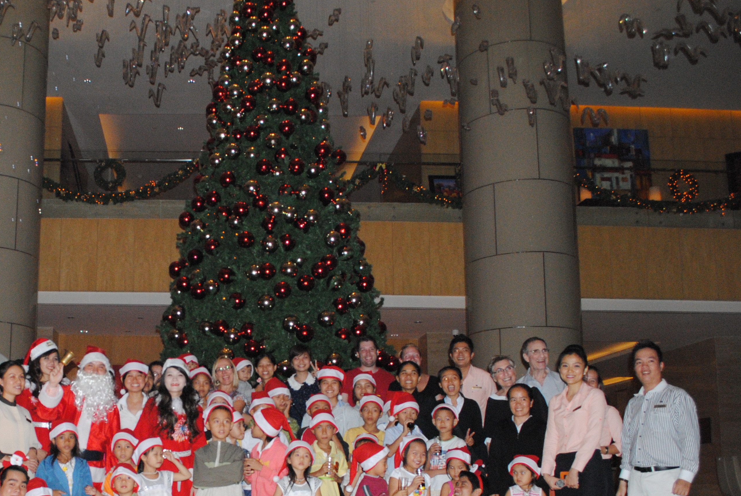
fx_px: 845
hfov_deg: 45.7
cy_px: 369
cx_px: 184
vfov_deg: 32.1
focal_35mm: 41
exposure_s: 1/125
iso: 800
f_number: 5.6
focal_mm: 18
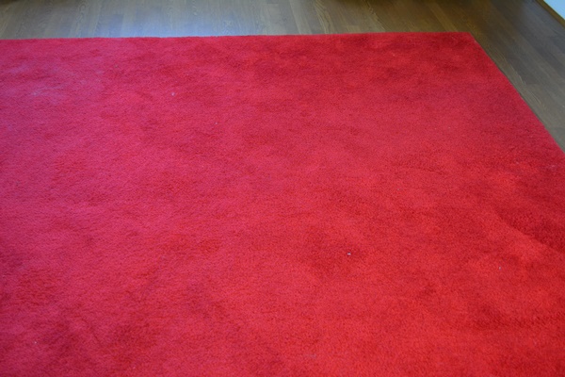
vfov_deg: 29.9
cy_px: 188
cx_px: 282
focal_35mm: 45
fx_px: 706
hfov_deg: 43.6
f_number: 4.5
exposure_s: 1/30
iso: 900
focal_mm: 30
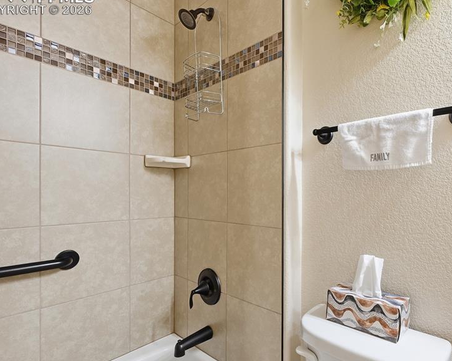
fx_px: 267
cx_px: 290
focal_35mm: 20
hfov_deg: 78.6
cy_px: 194
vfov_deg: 68.0
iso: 800
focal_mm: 15
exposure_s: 1/15
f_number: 11
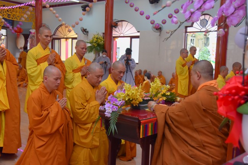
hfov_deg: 44.5
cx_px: 124
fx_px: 303
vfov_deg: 30.5
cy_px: 82
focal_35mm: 44
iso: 1250
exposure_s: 1/160
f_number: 5.6
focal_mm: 44
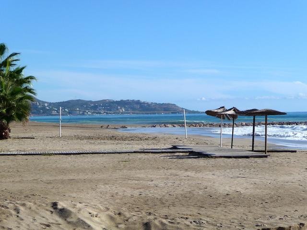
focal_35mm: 103
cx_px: 154
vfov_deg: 14.4
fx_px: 913
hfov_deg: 19.1
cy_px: 115
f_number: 4.7
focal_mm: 17.5
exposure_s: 1/1300
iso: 100
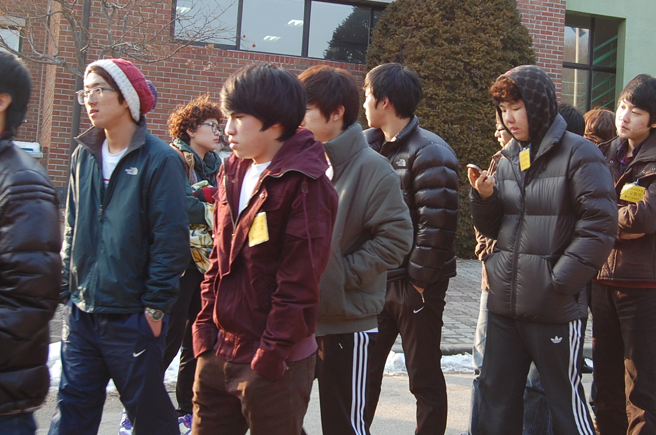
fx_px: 1201
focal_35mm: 66
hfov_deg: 30.5
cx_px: 394
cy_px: 145
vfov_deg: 20.5
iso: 320
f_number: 5.6
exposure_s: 1/125
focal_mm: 30
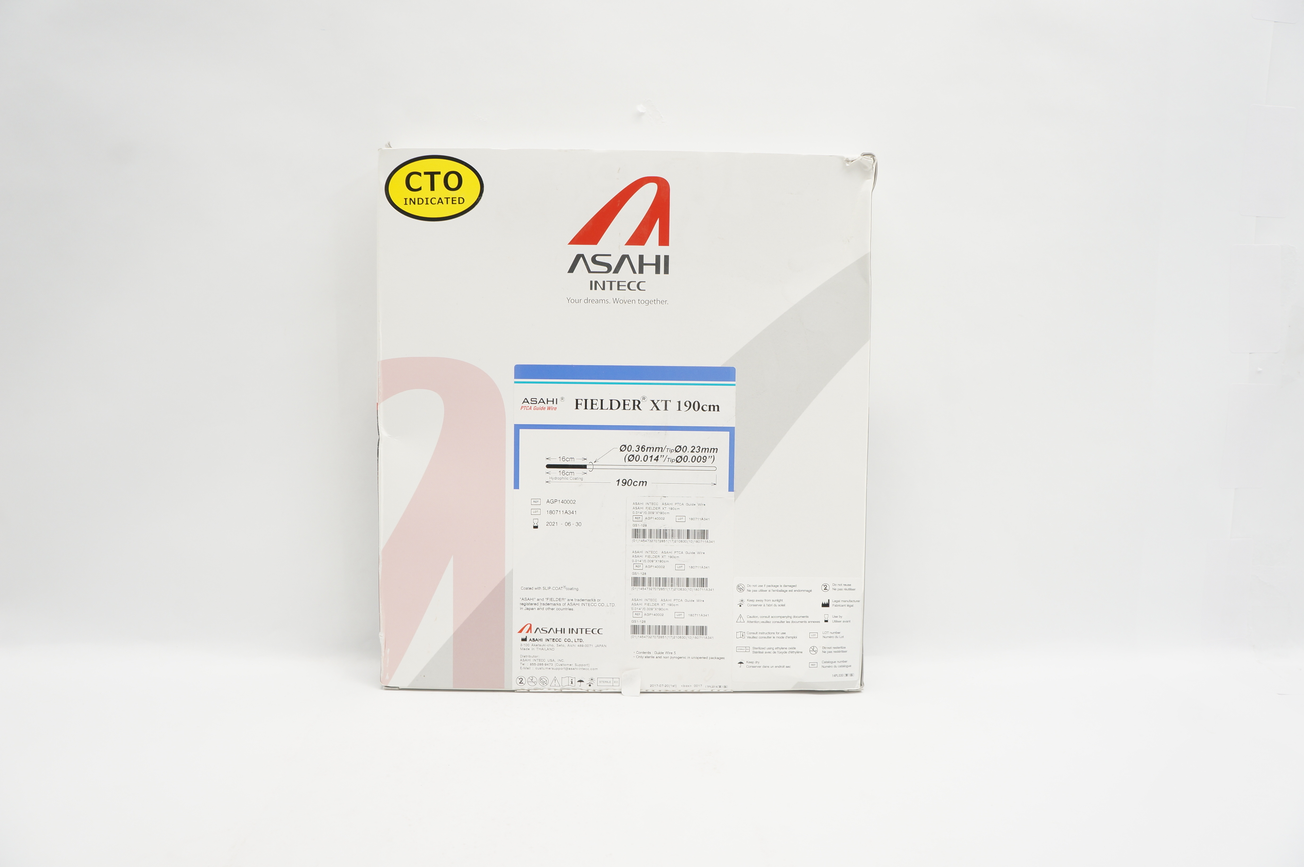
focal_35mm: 27
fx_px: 977
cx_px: 652
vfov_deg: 47.8
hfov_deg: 67.4
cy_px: 434
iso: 200
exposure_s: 1/20
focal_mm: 18
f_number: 8
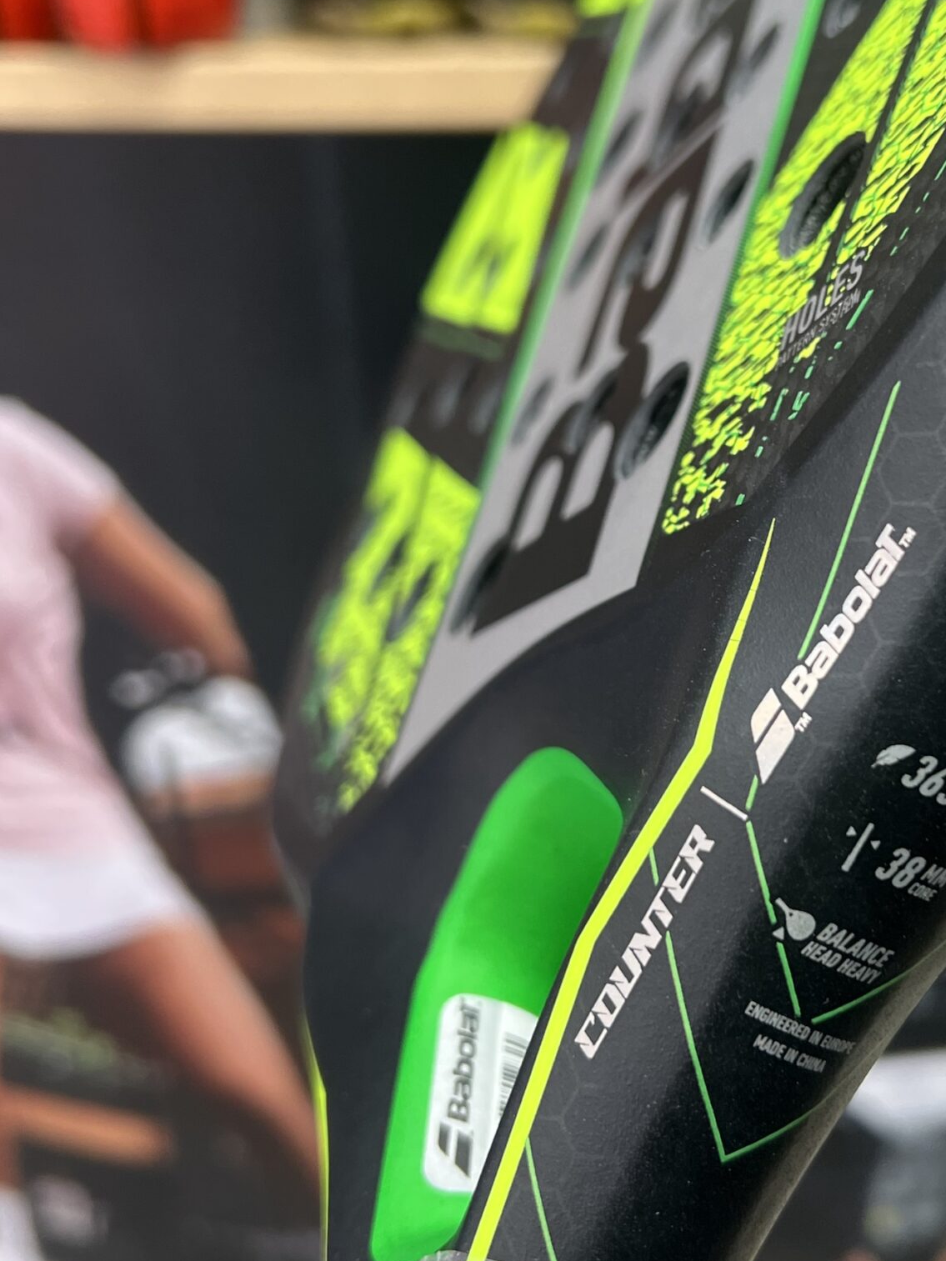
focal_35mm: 44
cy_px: 566
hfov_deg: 32.3
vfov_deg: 42.9
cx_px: 706
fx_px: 1603
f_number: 1.5
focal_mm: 5.7
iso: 200
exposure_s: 1/50
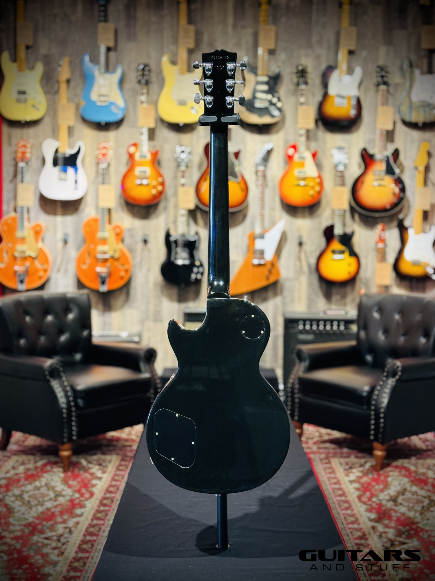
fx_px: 804
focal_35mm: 48
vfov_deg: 39.7
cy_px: 290
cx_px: 218
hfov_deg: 30.3
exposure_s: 1/33
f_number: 1.8
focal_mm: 6.9
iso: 500
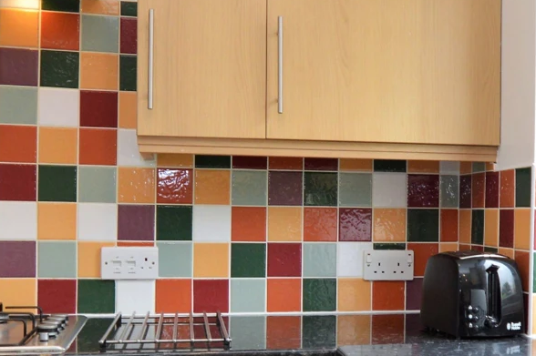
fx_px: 729
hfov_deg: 39.9
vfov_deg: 27.3
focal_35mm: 49
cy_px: 247
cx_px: 354
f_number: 4.5
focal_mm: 10
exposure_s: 1/80
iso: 400
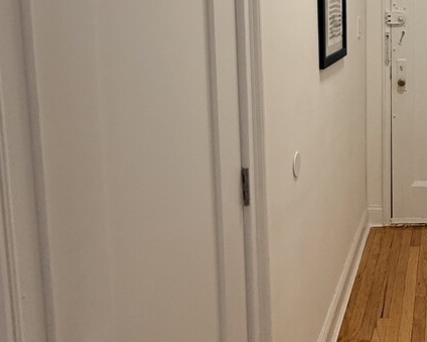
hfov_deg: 37.5
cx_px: 442
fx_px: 543
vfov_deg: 33.6
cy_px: 58
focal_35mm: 43
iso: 200
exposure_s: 1/120
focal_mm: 2.22
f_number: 2.2
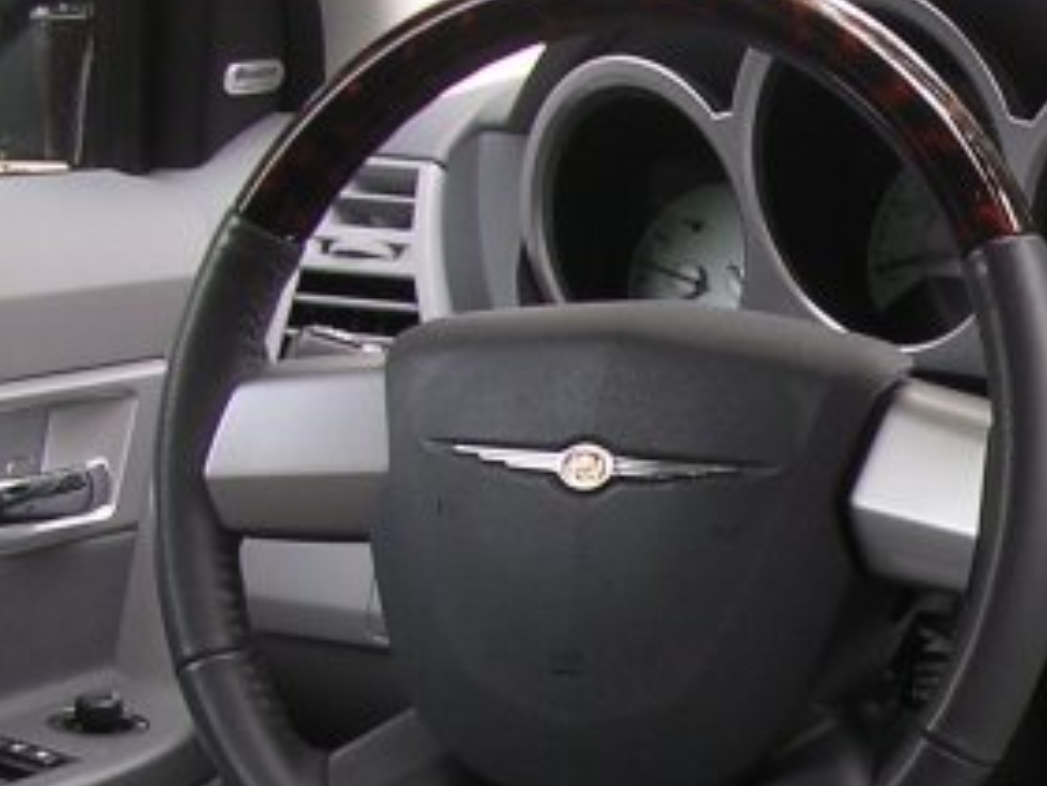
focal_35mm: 117
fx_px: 3539
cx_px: 1376
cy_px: 835
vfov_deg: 12.5
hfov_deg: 15.9
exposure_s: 1/39.5
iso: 100
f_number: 2.9
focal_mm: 6.2
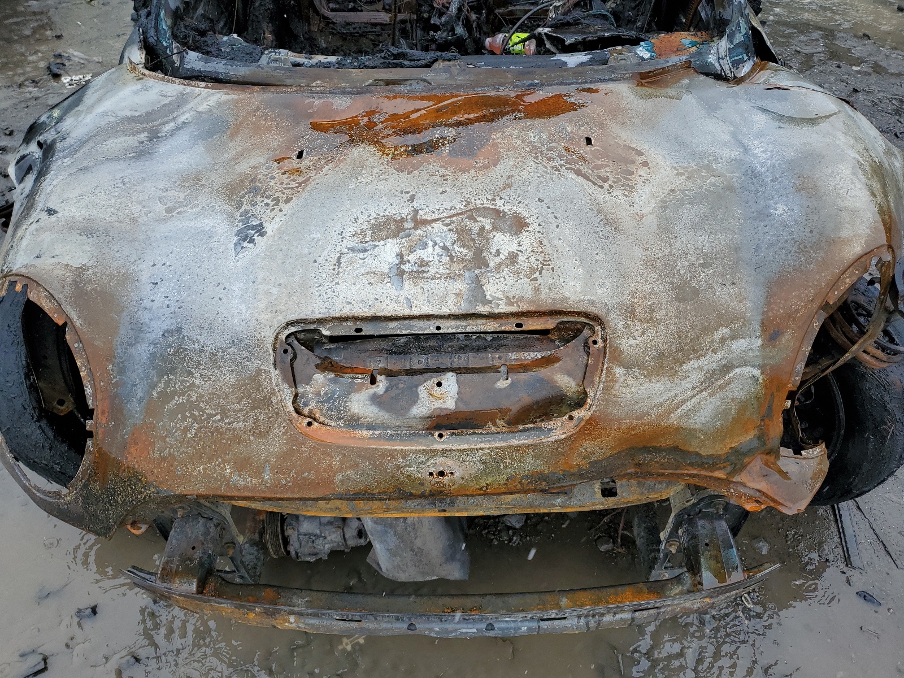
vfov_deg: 53.1
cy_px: 339
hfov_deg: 67.3
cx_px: 452
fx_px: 679
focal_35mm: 26
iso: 50
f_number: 1.5
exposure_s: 1/909
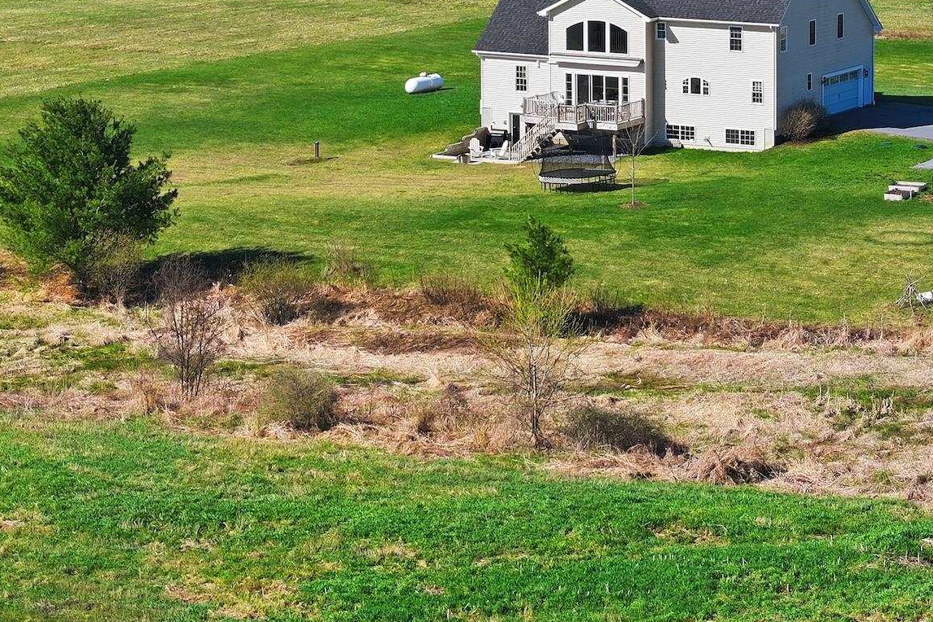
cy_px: -10
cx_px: 627
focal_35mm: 137
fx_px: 3550
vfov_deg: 9.9
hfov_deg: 14.9
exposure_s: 1/1250
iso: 110
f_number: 2.8
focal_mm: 19.4
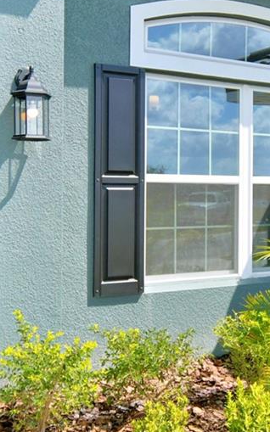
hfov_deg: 26.4
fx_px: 565
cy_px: 182
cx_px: 217
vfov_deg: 41.7
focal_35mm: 48
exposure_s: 1/1000
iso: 100
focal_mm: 10
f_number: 4.5
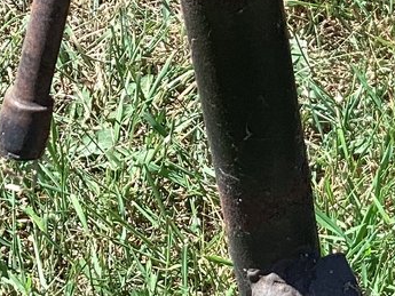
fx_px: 1552
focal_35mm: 136
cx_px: 541
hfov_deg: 13.8
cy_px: -6
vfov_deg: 10.8
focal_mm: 3.3
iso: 25
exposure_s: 1/356
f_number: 2.4
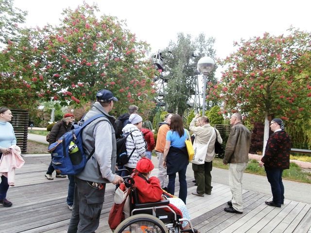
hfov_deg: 71.6
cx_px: 156
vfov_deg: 56.8
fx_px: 216
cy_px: 116
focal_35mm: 24
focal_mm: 4.2
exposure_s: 1/80
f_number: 7.9
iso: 100
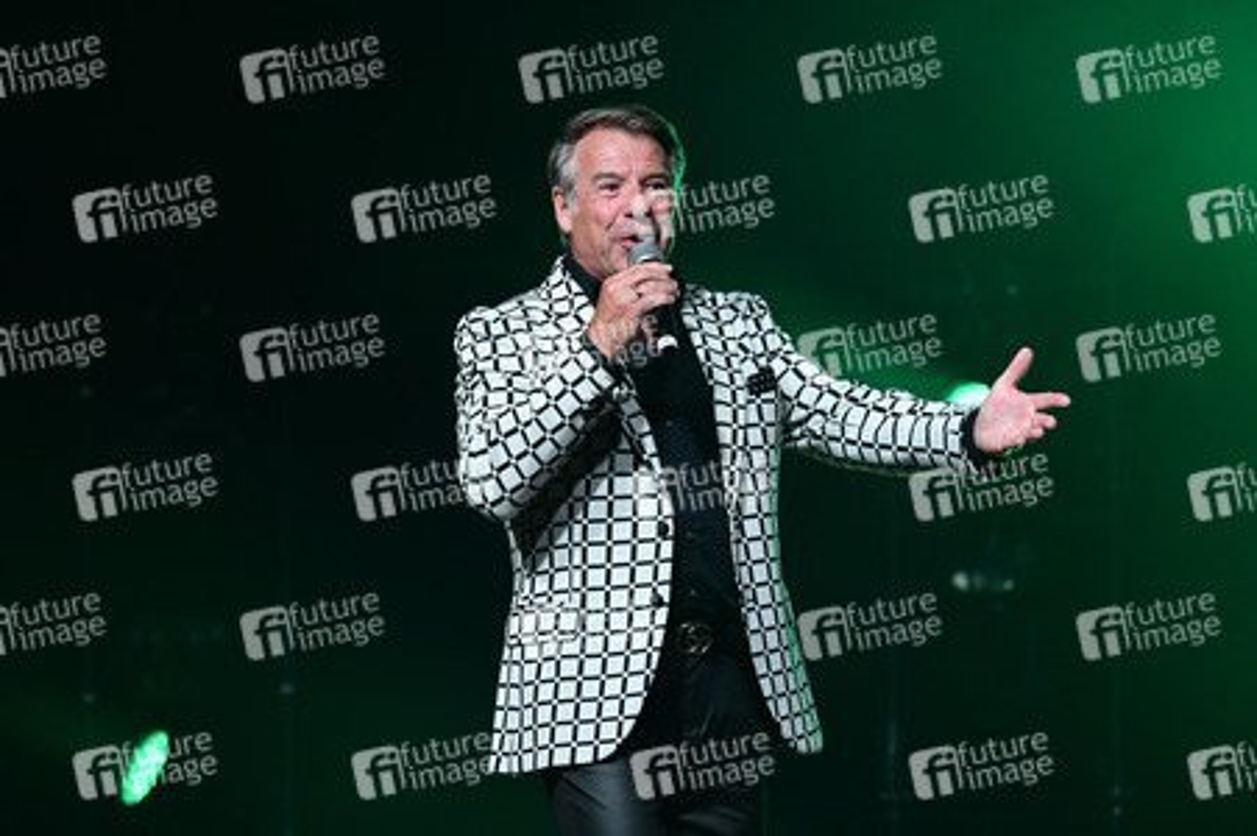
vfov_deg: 6.9
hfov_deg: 10.3
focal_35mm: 200
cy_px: 418
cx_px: 628
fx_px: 6978
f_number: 5.6
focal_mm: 200
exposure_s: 1/500
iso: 3200
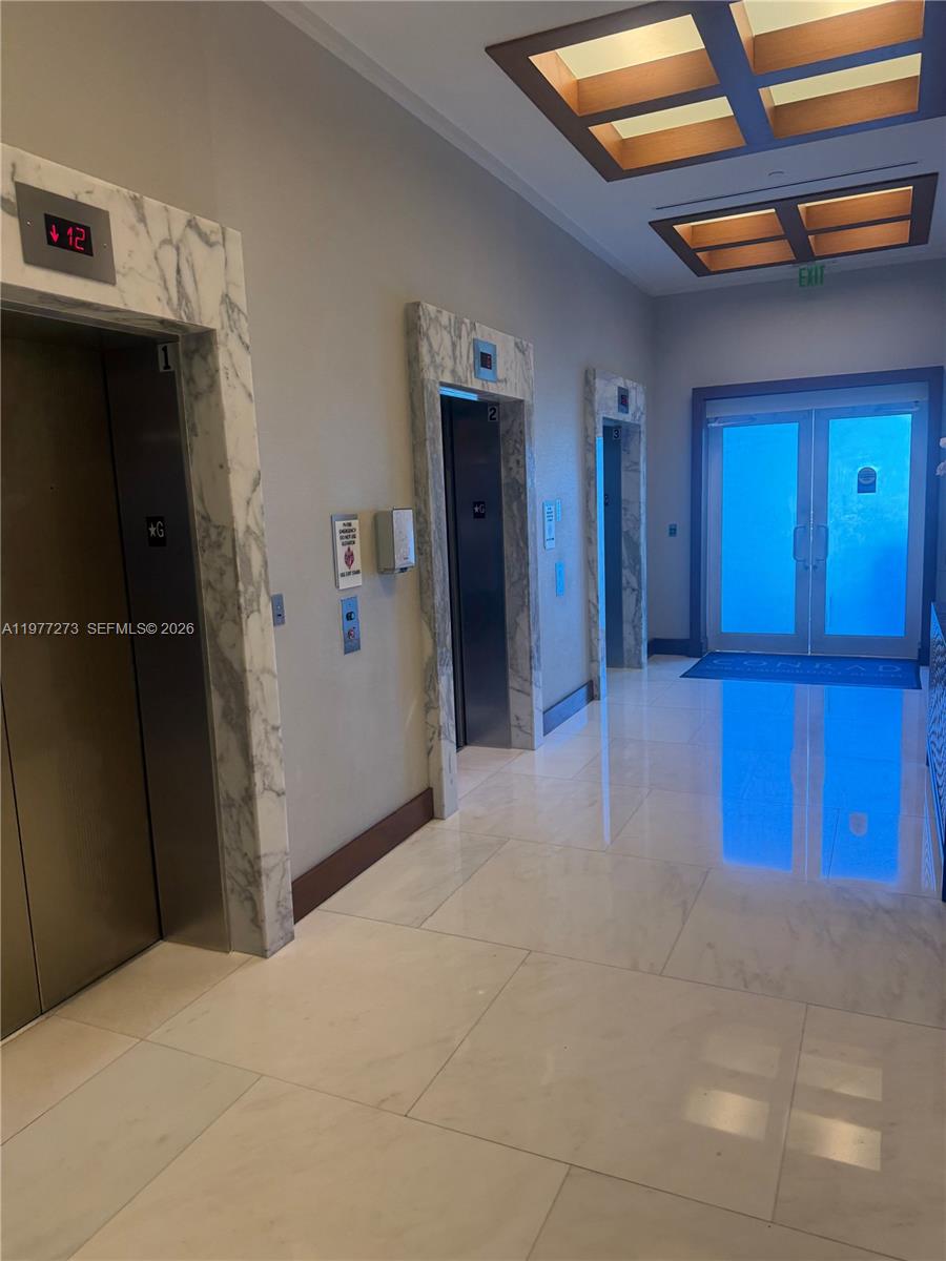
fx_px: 875
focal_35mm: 24
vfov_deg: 71.6
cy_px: 630
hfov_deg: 56.8
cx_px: 473
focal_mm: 6.76
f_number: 1.78
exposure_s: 1/120
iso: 200
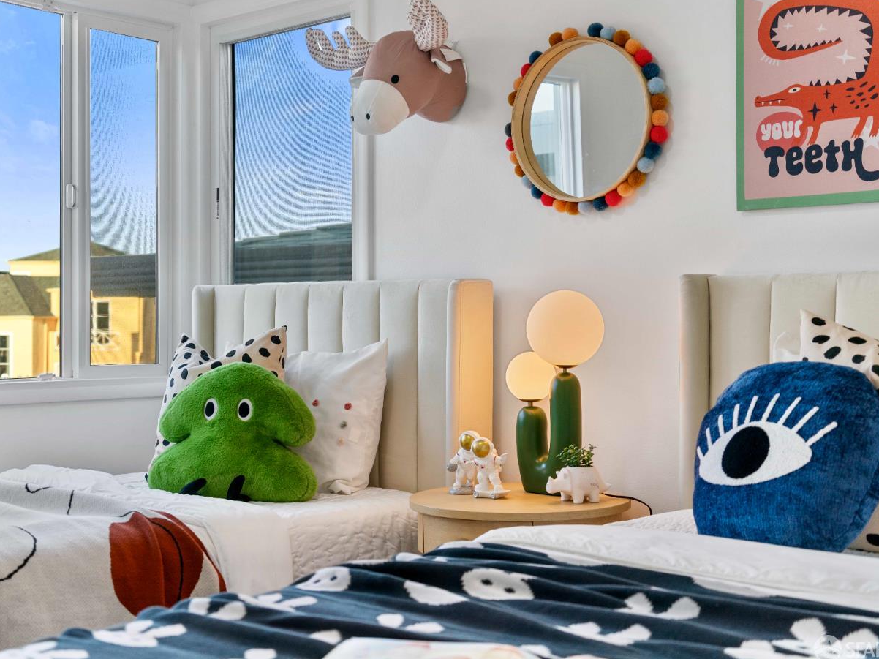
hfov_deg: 39.6
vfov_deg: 30.2
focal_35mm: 48
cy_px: 300
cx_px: 381
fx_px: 1219
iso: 400
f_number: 4
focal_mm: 40
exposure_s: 1/125
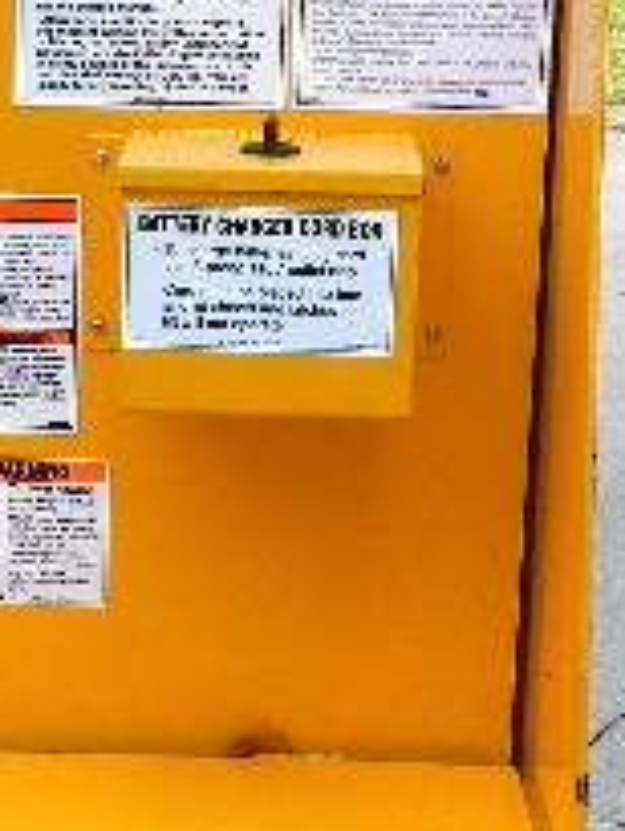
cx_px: 0
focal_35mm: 117
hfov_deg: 12.5
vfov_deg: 16.8
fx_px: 2814
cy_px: 584
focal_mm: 4.5
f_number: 3.1
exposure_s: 1/100
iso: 80
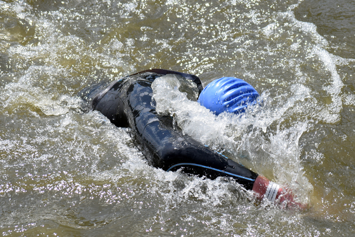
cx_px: 178
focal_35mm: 174
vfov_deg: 7.9
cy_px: 118
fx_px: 1716
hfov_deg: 11.8
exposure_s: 1/1600
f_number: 7.1
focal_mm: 116
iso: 400
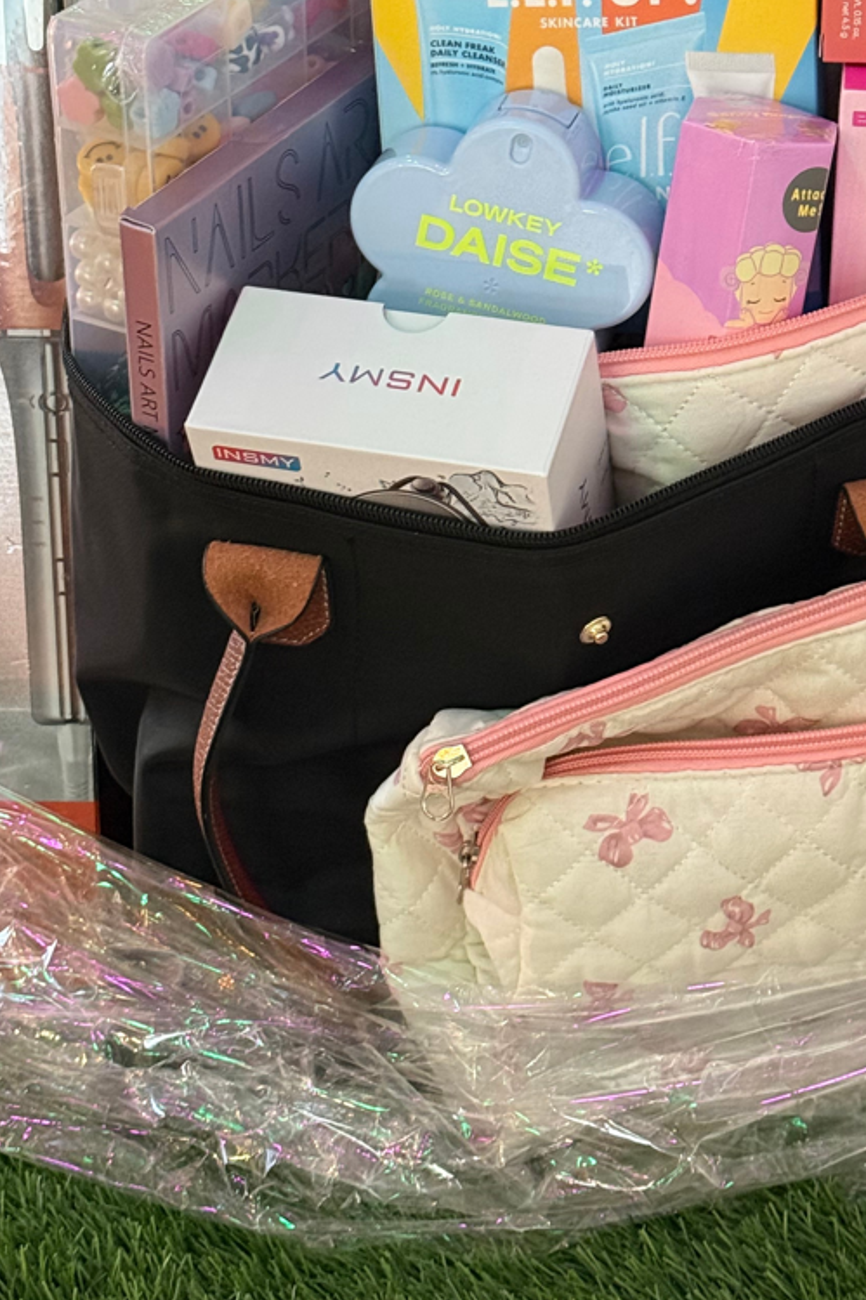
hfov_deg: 17.0
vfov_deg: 25.2
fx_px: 2888
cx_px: 594
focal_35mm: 80
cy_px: 437
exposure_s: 1/30
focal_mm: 6.76
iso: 500
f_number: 1.78
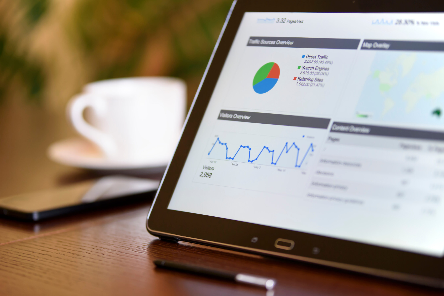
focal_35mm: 80
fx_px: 987
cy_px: 148
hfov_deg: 25.4
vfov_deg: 17.1
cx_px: 222
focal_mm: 80
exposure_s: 1/125
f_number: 2.8
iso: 900
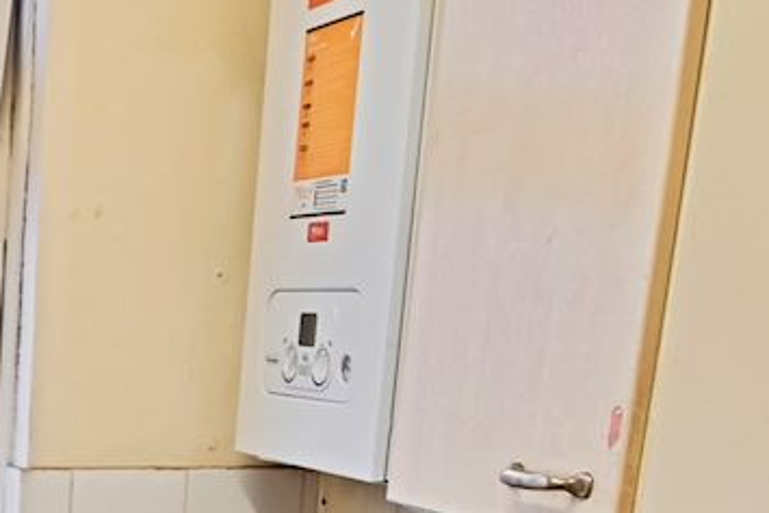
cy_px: 745
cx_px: -438
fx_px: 1624
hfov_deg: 21.5
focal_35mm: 76
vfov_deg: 16.5
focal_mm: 10
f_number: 5.6
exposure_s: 1/8
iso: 320
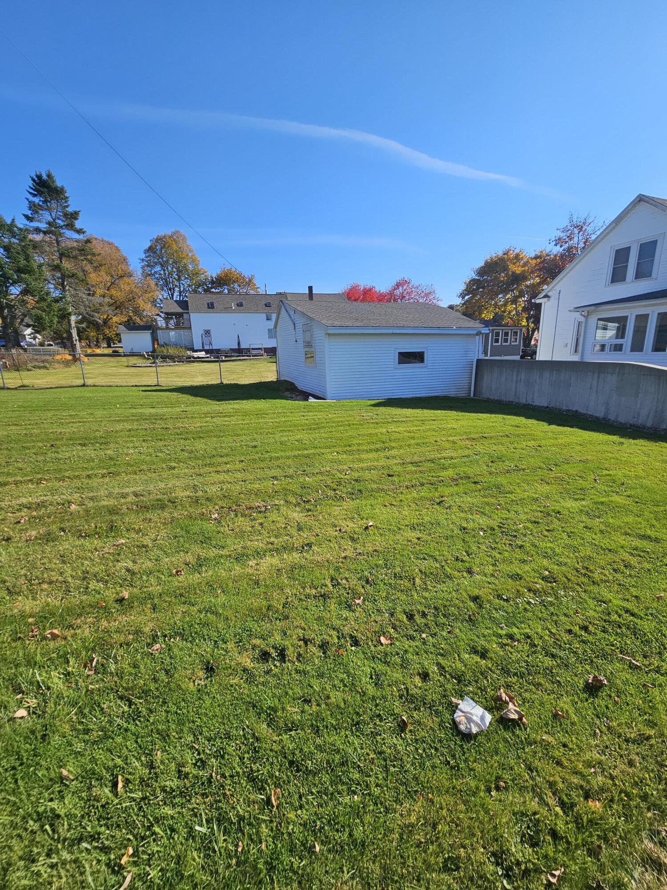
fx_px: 334
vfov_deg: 106.2
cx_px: 334
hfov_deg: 89.9
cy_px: 445
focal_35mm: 13
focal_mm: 2.2
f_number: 2.2
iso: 50
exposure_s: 1/2346
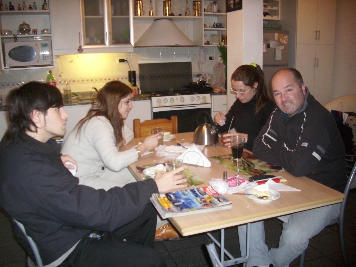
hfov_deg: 58.4
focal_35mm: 31
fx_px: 319
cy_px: 134
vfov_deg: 45.4
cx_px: 178
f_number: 2.8
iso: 200
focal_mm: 6.2
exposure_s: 1/30
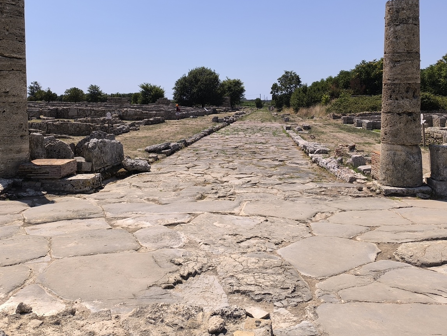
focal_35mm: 32
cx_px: 237
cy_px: 113
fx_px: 413
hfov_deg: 56.8
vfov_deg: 43.6
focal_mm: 6.14
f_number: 1.65
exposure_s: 1/981
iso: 50
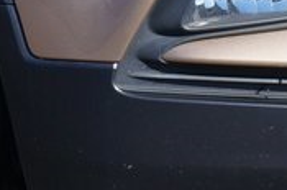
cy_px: -92
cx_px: 388
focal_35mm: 473
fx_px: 3764
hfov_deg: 4.3
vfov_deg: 2.9
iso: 100
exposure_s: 1/125
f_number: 11
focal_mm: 54
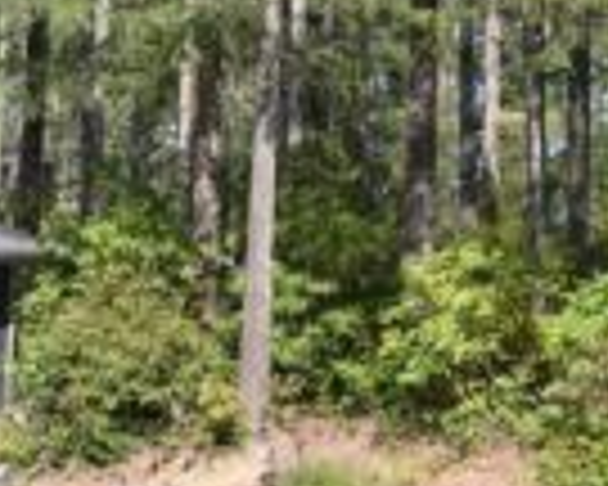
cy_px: -34
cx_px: 288
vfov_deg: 15.0
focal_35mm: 100
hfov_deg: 19.2
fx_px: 1799
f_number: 5.6
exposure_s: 1/125
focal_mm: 24
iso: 100
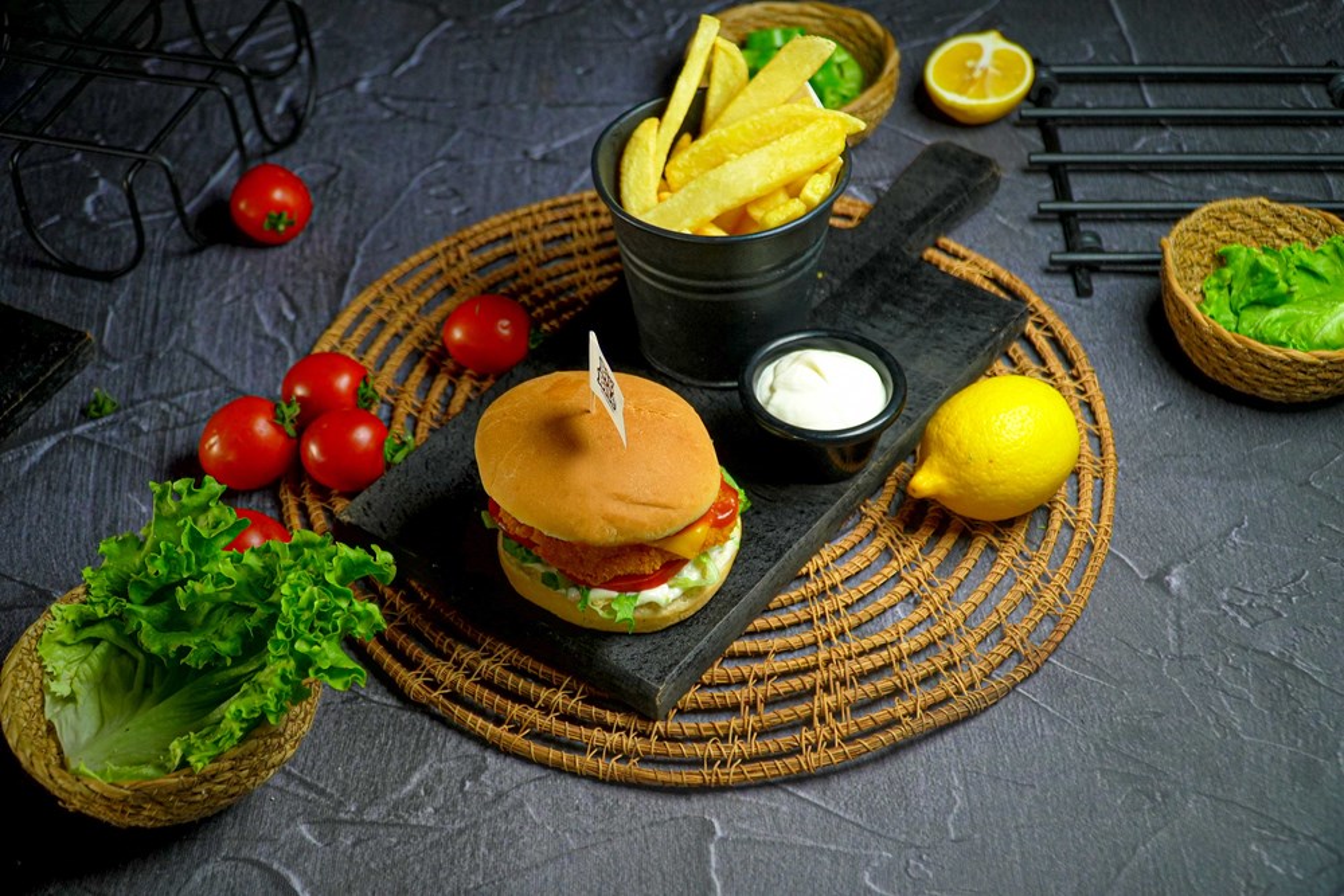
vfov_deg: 28.1
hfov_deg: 41.1
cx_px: 672
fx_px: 1792
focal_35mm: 48
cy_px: 448
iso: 250
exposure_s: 1/100
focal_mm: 32
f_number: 4
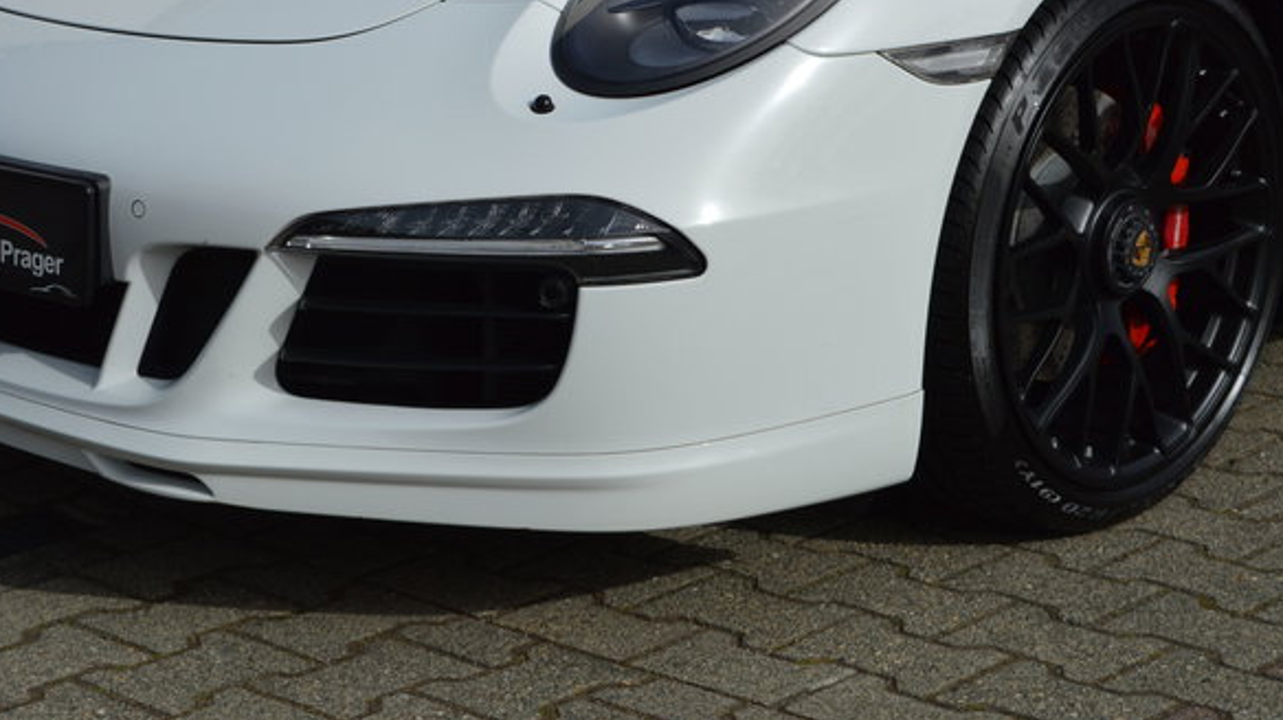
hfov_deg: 22.5
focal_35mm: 95
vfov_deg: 12.7
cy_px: 170
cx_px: 644
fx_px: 3231
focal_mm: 46
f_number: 10
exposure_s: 1/400
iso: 100
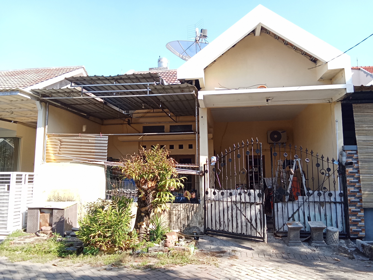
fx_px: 291
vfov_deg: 51.4
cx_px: 186
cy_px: 140
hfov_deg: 65.3
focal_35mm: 27
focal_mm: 2.79
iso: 103
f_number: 2
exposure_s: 1/409
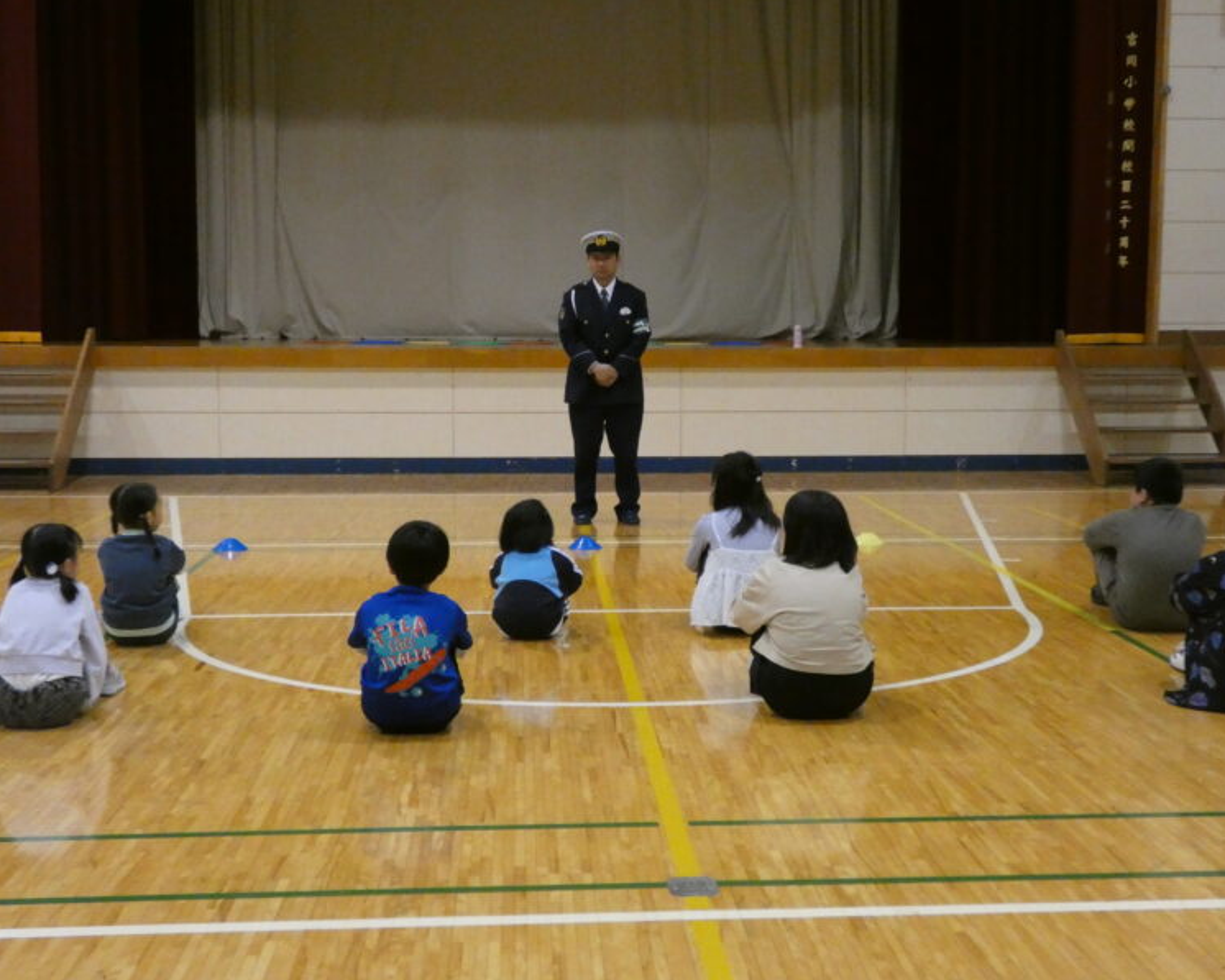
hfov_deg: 41.1
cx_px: 629
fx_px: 1632
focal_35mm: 45
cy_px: 489
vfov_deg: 33.4
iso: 1250
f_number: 3.7
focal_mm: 7.8
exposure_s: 1/80
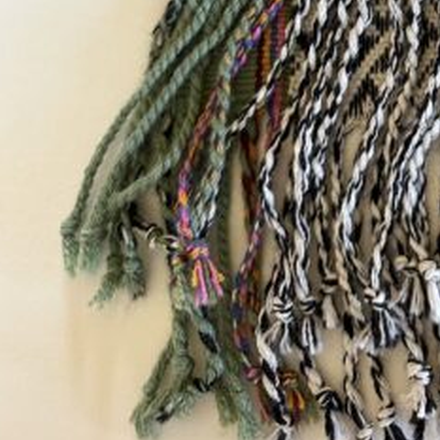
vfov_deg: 23.5
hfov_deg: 25.9
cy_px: -176
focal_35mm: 62
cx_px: 465
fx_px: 892
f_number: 1.78
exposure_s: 1/98
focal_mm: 6.86
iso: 250
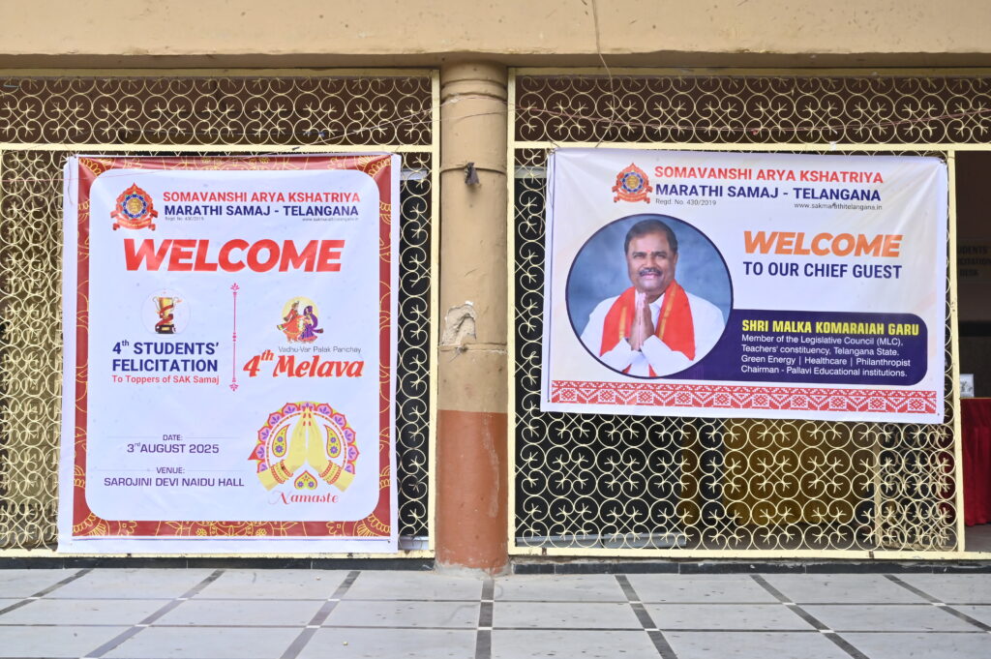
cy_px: 330
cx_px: 496
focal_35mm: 46
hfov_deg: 42.8
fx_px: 1265
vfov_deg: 29.2
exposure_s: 1/125
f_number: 22
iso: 1000
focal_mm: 46
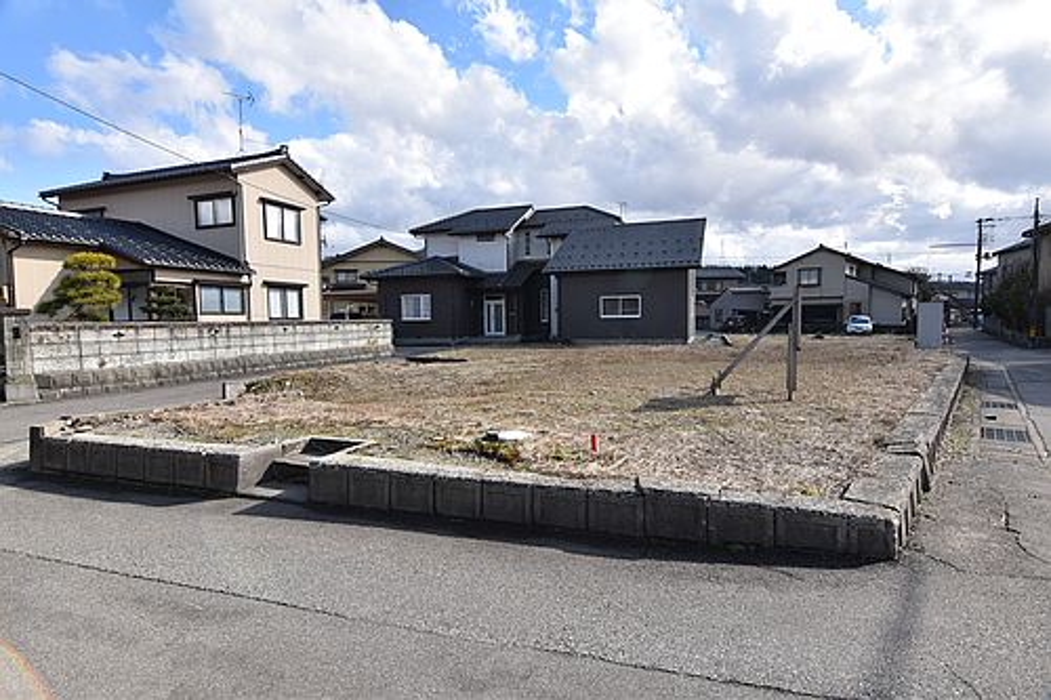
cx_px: 526
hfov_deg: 90.0
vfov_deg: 67.3
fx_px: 525
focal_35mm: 18
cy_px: 350
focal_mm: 12
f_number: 10
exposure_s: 1/400
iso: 200
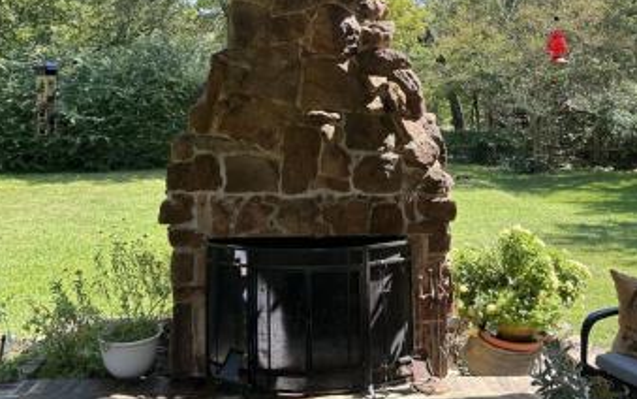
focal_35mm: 35
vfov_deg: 35.5
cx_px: 316
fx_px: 608
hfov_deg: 55.3
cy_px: 101
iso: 80
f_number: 1.78
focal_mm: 6.86
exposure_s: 1/594
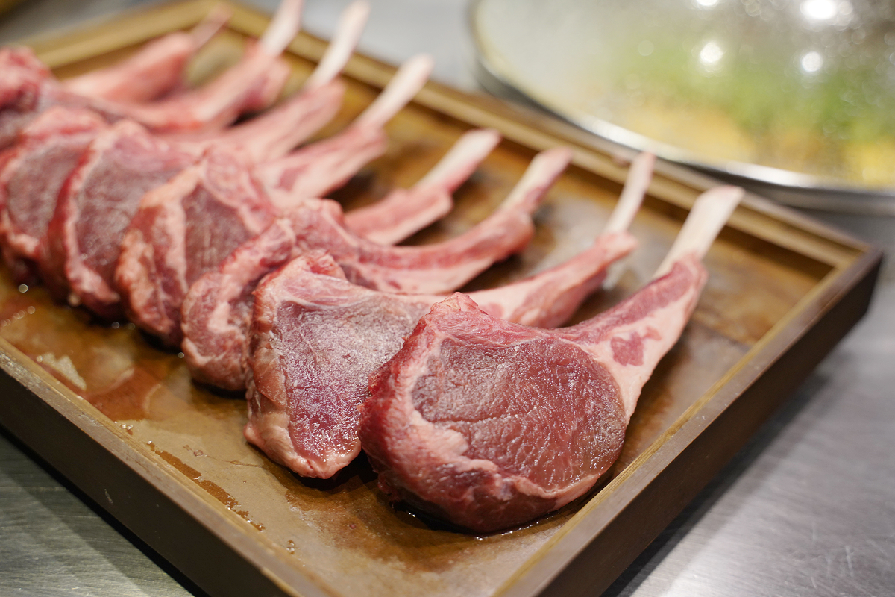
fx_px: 1069
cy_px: 298
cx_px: 448
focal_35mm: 43
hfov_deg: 45.4
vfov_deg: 31.2
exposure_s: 1/60
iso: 1000
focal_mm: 43
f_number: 4
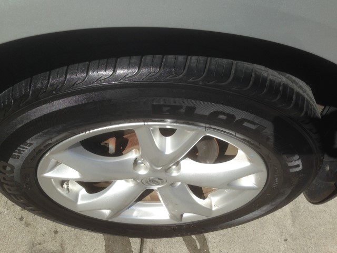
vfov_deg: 42.9
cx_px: 168
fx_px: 321
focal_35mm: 33
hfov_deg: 55.4
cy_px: 126
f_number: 2.4
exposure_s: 1/1232
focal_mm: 4.12
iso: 50
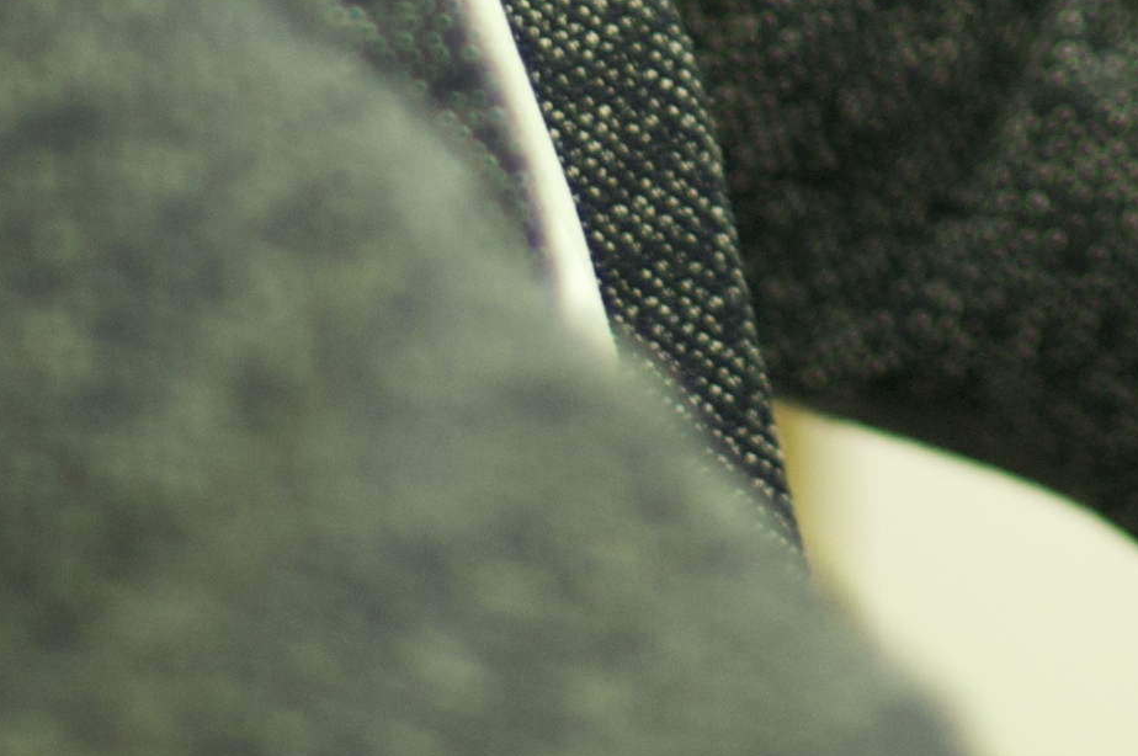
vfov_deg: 3.9
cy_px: -776
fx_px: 10989
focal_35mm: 348
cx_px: 1450
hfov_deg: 5.9
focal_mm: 50
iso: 400
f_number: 1.4
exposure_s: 1/100
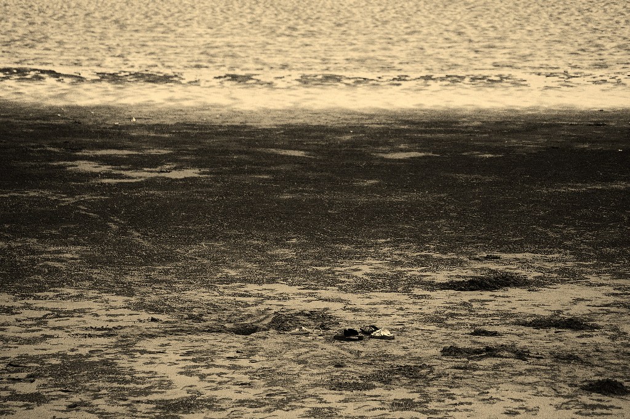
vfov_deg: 6.8
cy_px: 210
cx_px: 315
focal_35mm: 202
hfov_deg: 10.2
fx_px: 3541
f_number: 4.5
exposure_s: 1/500
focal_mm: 135
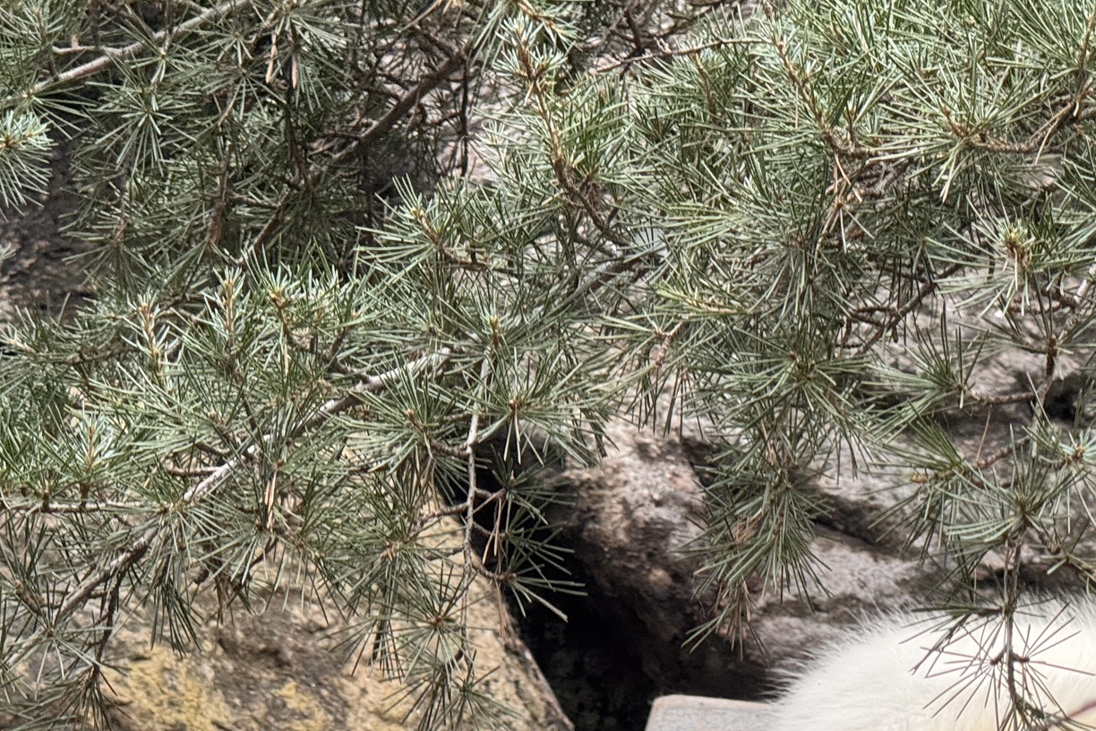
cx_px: 643
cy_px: 635
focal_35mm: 204
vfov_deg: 6.7
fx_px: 6210
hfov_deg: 10.1
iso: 125
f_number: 2.8
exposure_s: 1/99
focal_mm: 15.66
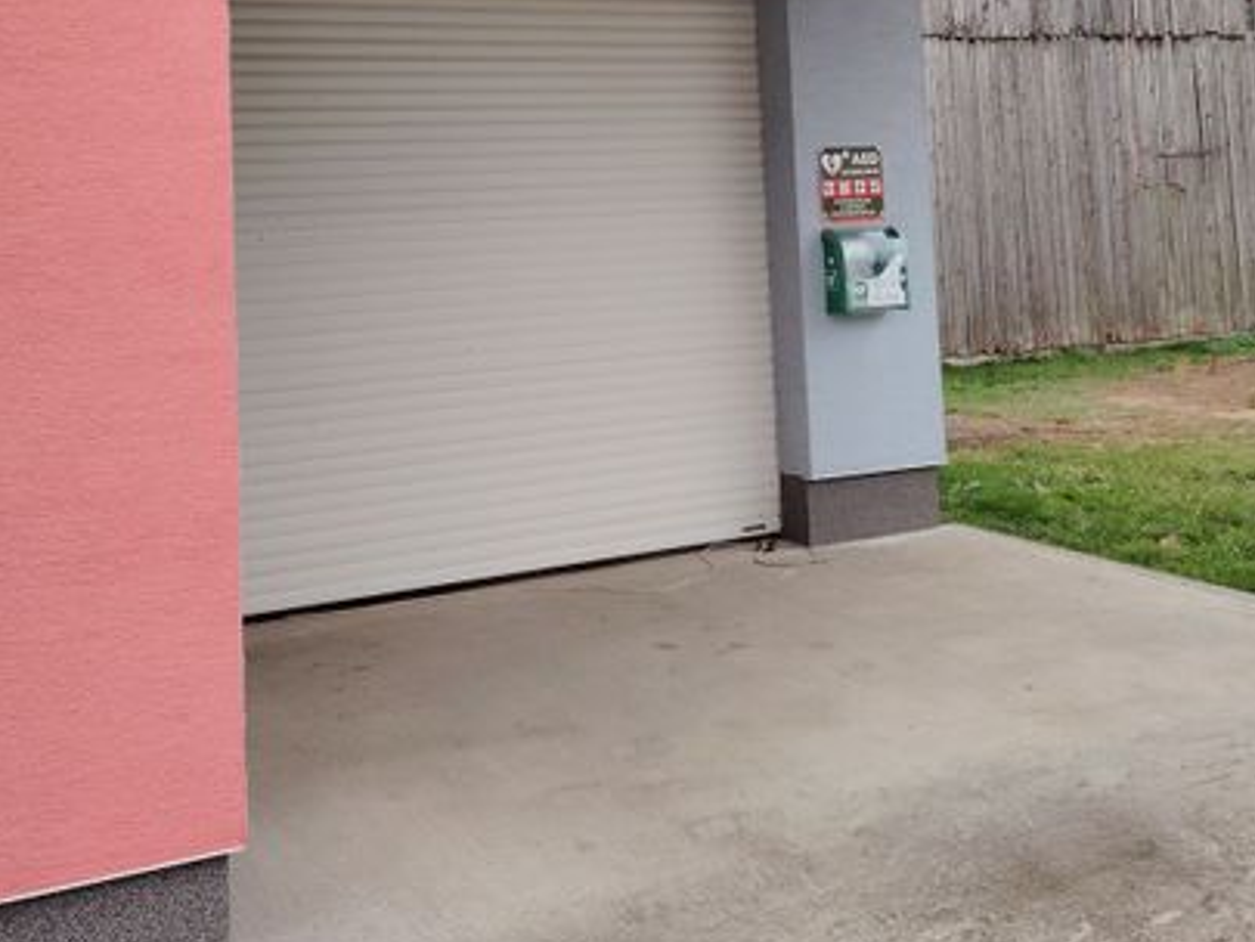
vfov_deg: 30.9
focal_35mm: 45
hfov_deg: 42.0
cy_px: 108
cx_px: 722
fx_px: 1632
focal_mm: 5.25
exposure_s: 1/177
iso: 100
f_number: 1.75
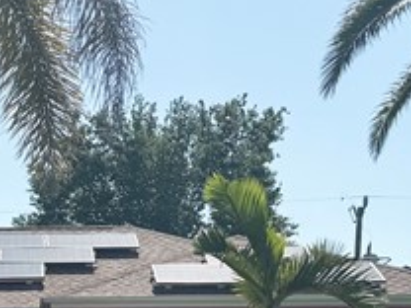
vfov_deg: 12.0
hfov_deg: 16.5
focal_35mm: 118
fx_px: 1401
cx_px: 57
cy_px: 470
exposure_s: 1/7937
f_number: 1.78
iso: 80
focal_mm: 6.76
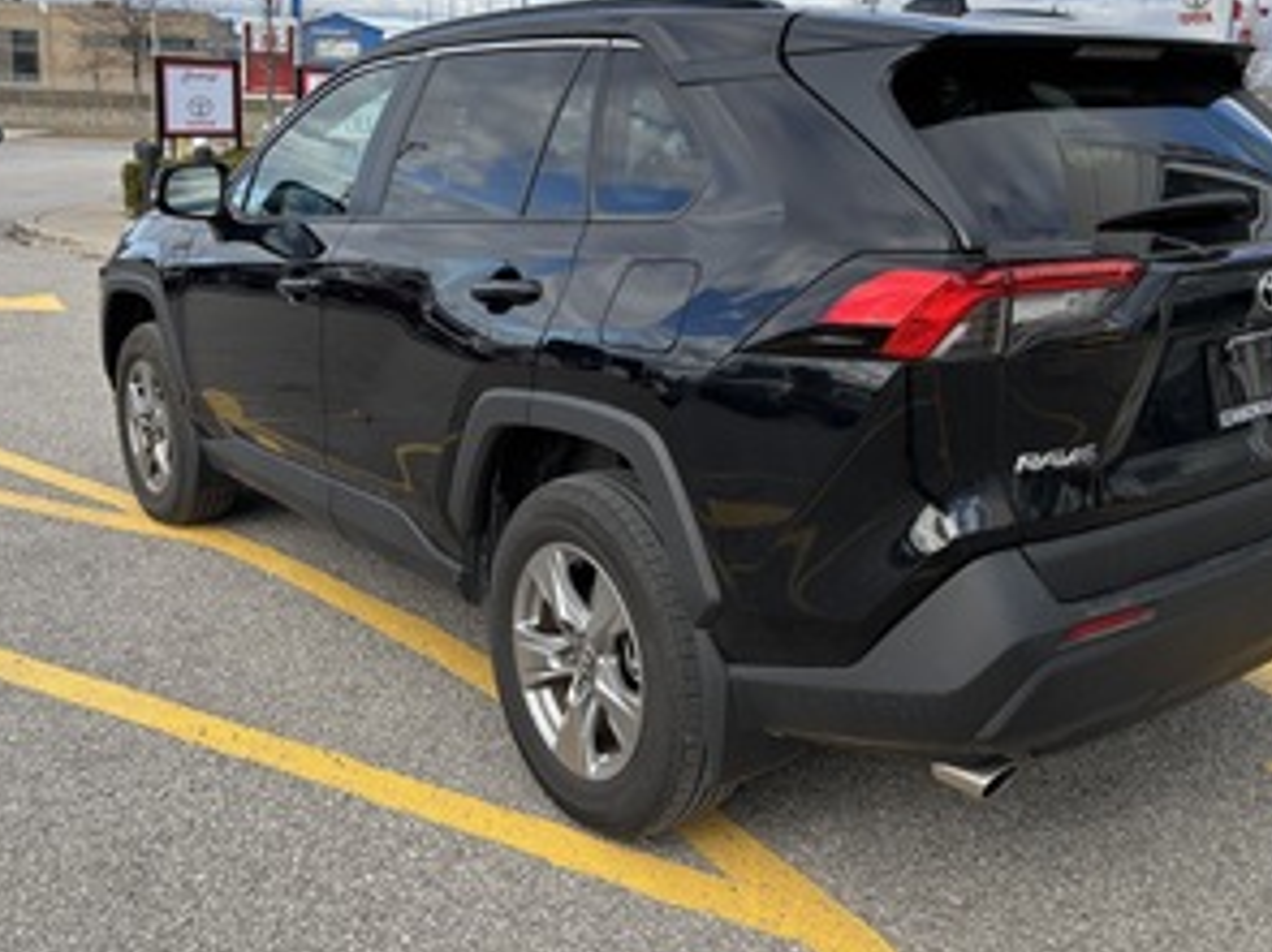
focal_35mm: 37
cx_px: 768
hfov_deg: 49.8
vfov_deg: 38.3
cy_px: 330
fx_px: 1359
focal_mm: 5.96
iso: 50
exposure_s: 1/1543
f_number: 1.6
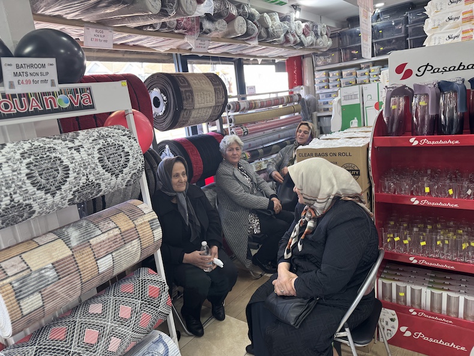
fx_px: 329
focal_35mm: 24
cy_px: 178
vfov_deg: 56.8
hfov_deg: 71.6
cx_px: 237
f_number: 1.78
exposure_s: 1/100
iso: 125
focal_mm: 6.76
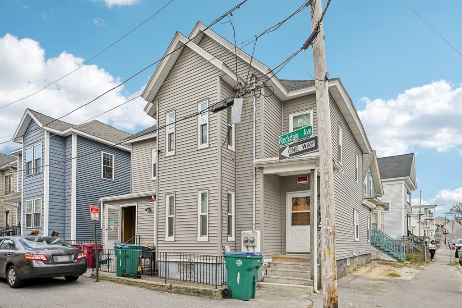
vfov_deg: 59.5
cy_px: 154
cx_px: 231
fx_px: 270
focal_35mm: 21
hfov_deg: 81.2
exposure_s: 1/500
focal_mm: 21
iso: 400
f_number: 8
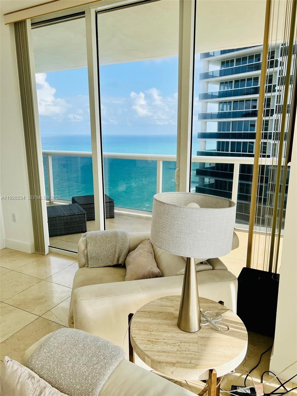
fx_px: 297
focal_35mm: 26
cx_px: 148
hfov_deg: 53.1
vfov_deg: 67.3
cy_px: 198
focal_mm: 5.7
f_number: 1.5
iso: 50
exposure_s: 1/949
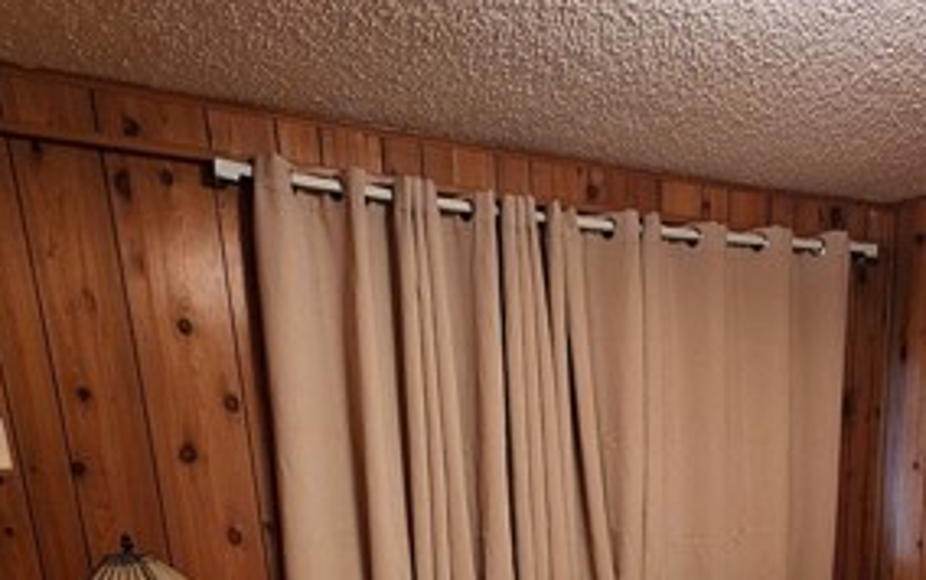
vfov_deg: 32.8
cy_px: 710
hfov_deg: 58.7
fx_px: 783
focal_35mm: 31
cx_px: 668
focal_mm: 2.2
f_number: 2.2
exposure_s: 1/30
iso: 640
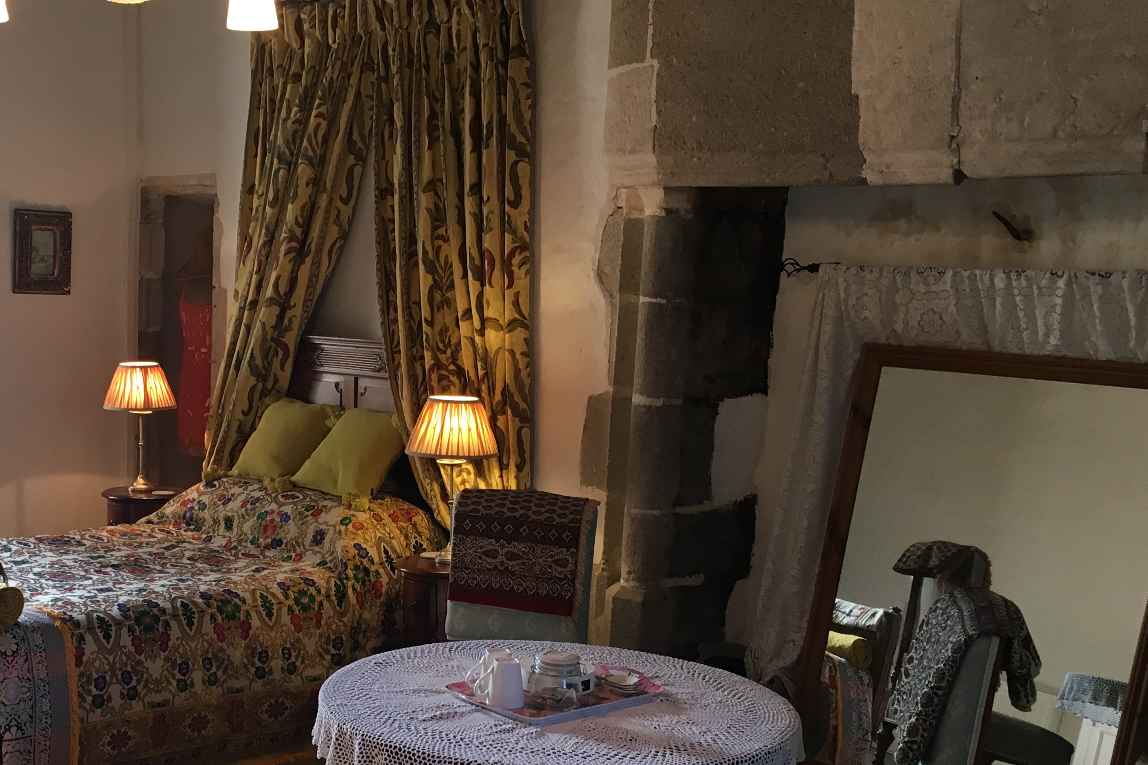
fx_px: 1499
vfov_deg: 28.3
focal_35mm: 47
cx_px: 341
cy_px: 564
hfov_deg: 41.1
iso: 80
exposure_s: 1/33
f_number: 2.2
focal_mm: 4.15
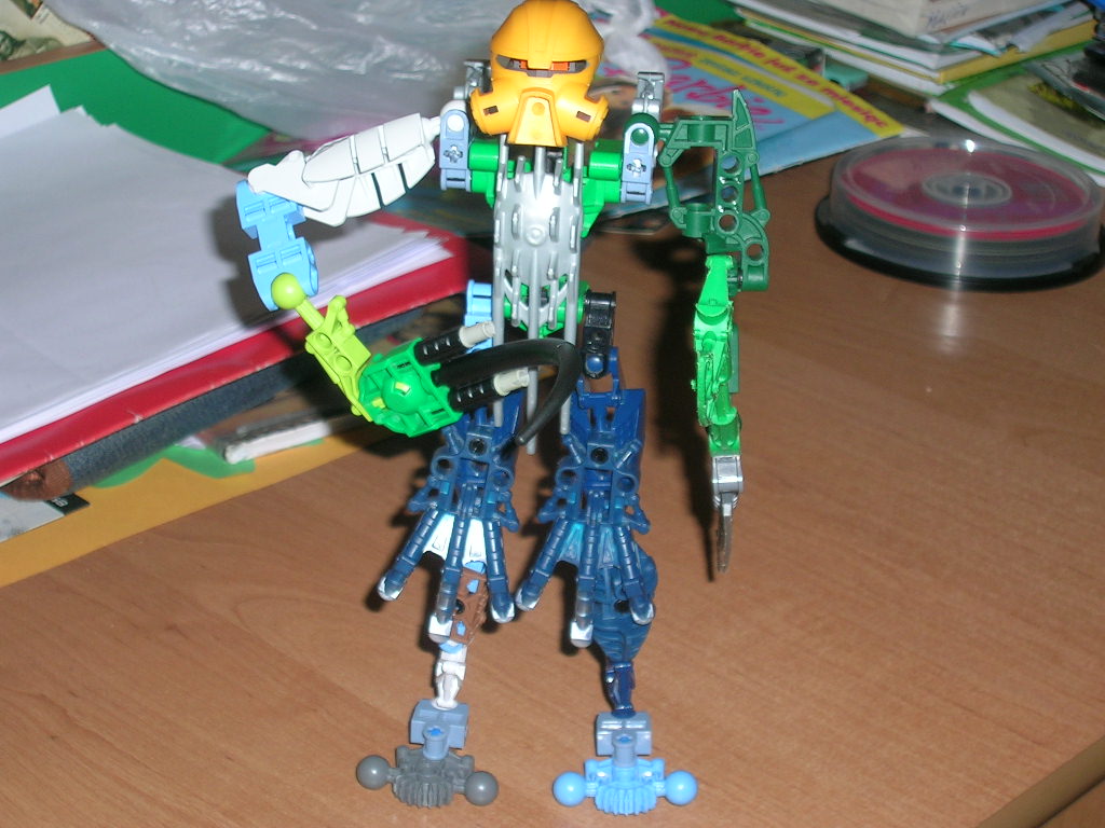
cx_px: 552
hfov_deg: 23.8
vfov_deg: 18.0
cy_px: 414
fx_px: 2618
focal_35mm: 82
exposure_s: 1/60.1
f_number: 4.1
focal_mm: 12.4
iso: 50
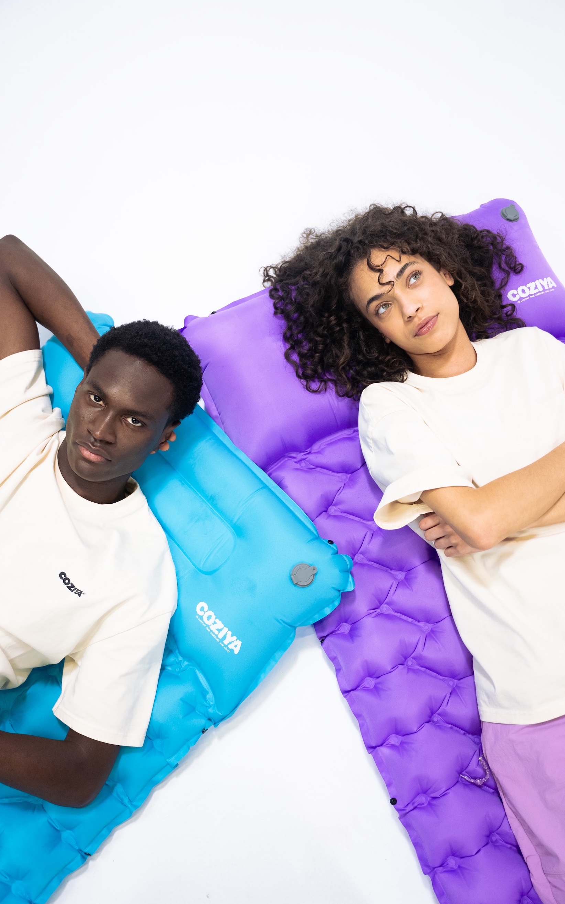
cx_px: 288
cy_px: 448
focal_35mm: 34
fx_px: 840
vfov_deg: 56.6
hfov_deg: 37.2
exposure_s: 1/400
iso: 1000
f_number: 2.8
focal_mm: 33.1
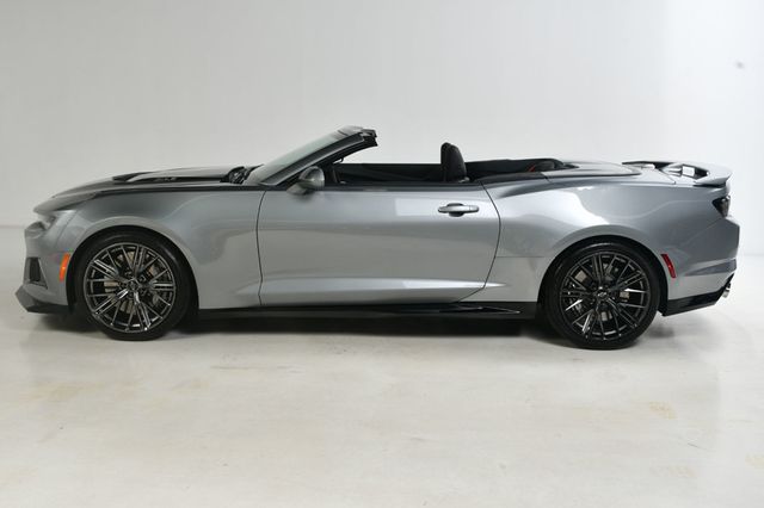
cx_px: 382
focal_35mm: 39
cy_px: 254
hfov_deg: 49.6
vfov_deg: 34.2
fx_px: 827
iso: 100
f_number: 13
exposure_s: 1/160
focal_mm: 26
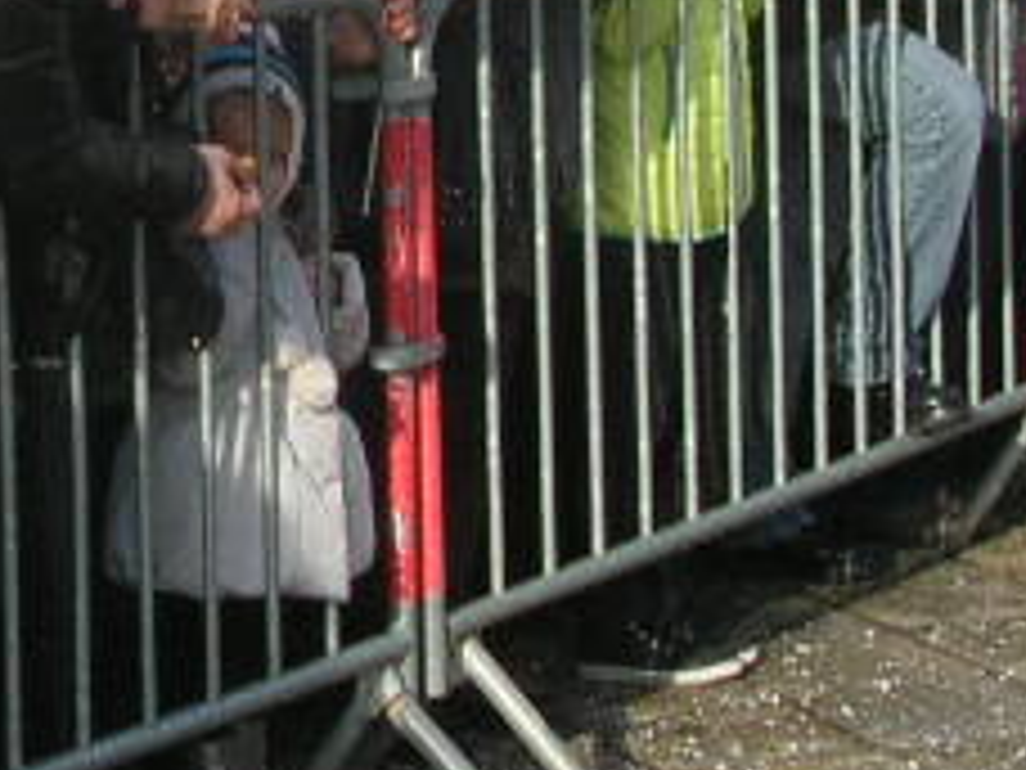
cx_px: -99
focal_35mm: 157
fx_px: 4653
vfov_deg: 9.4
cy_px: -63
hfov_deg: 12.4
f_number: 5.6
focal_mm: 5.8
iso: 50
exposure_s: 1/135
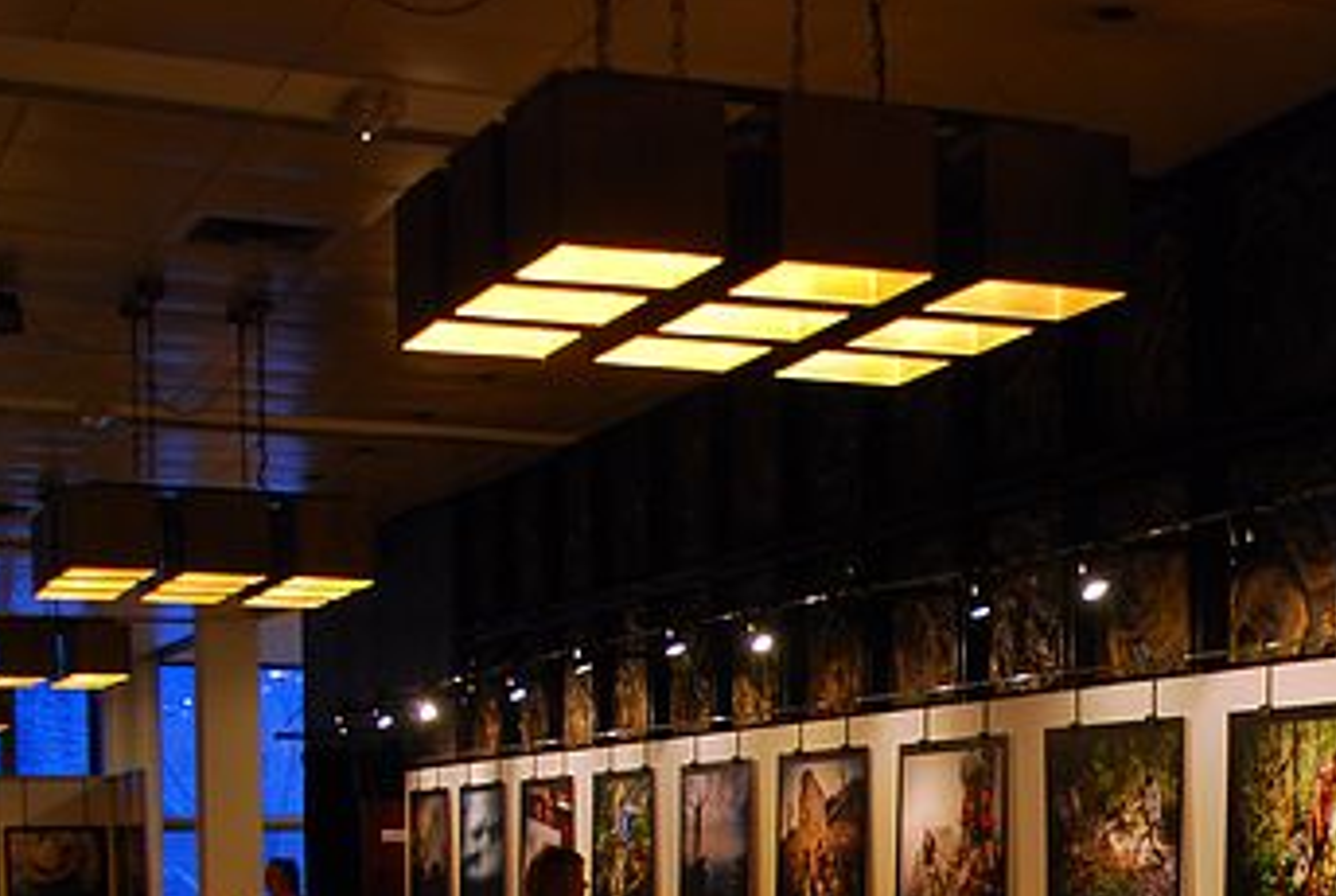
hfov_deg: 25.2
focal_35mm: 77
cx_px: 1285
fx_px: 2862
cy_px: 962
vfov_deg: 17.3
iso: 400
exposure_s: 1/15
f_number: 3.8
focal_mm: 22
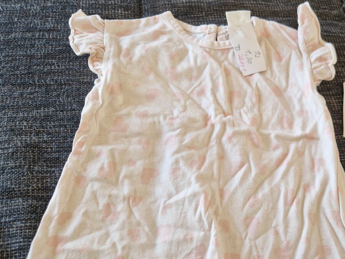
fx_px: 359
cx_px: 257
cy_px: 175
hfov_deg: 49.4
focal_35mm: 36
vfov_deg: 39.2
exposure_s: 1/100
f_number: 1.8
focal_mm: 5.4
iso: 50
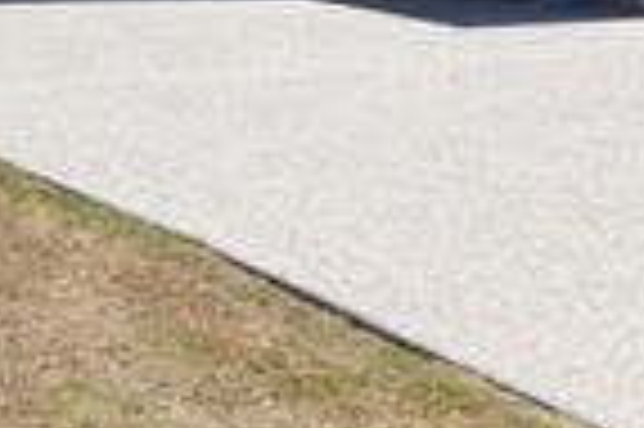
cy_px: -70
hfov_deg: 22.8
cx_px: 441
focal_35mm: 89
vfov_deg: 14.9
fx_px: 1590
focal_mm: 18
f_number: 10
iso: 200
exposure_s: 1/500
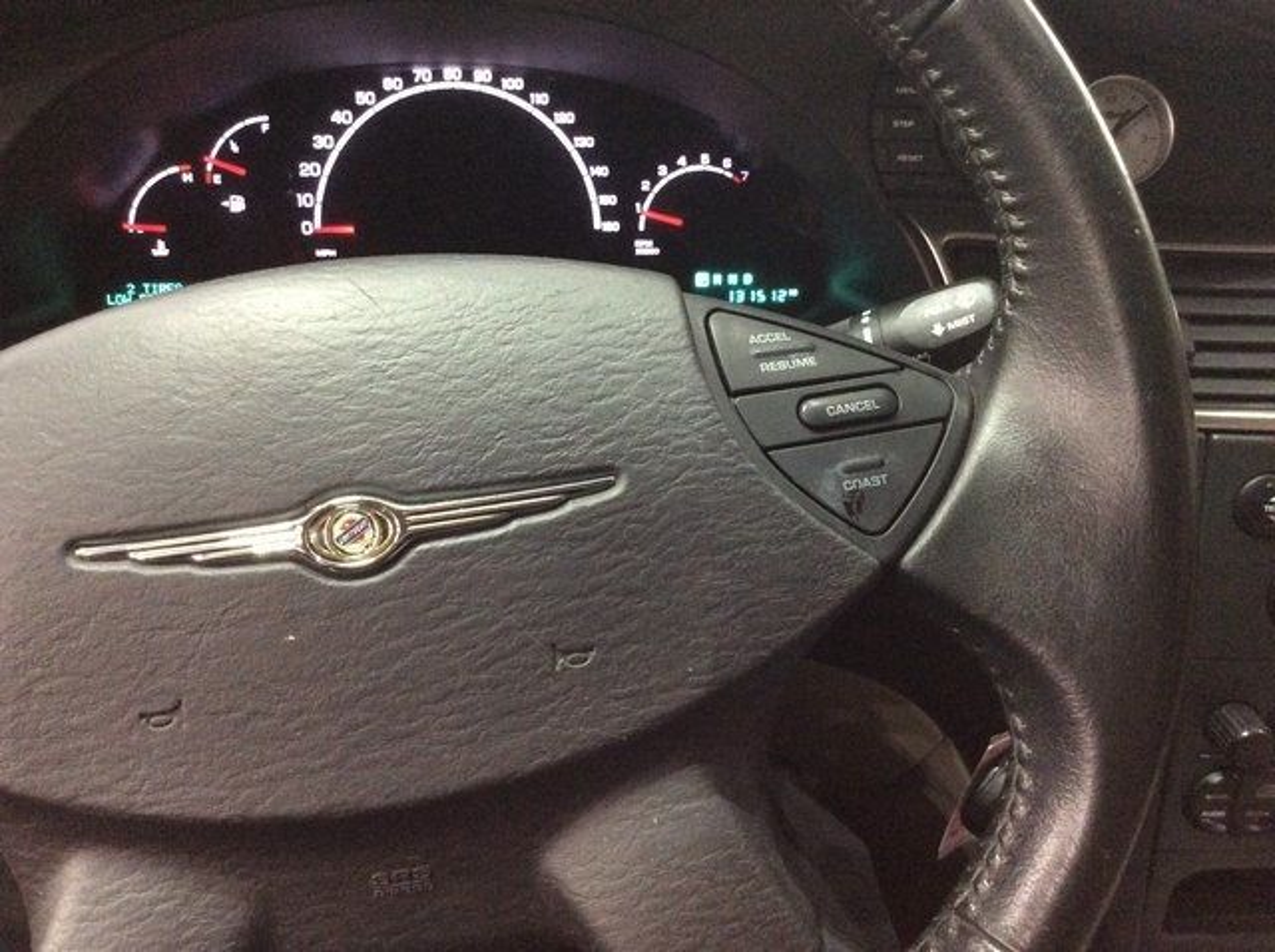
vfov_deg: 44.1
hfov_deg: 56.9
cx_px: 638
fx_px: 1177
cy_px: 476
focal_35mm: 32
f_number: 2.4
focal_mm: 3.3
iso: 250
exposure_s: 1/20
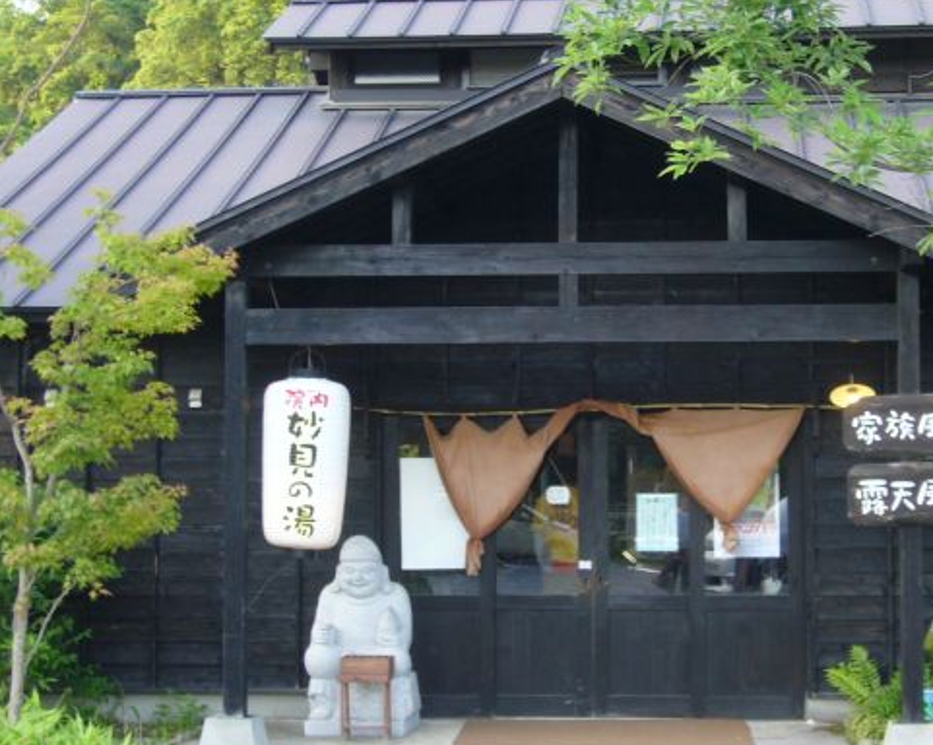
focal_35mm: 78
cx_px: 574
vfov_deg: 19.6
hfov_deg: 24.4
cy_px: 365
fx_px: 2152
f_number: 3.6
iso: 100
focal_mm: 9.9
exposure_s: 1/30
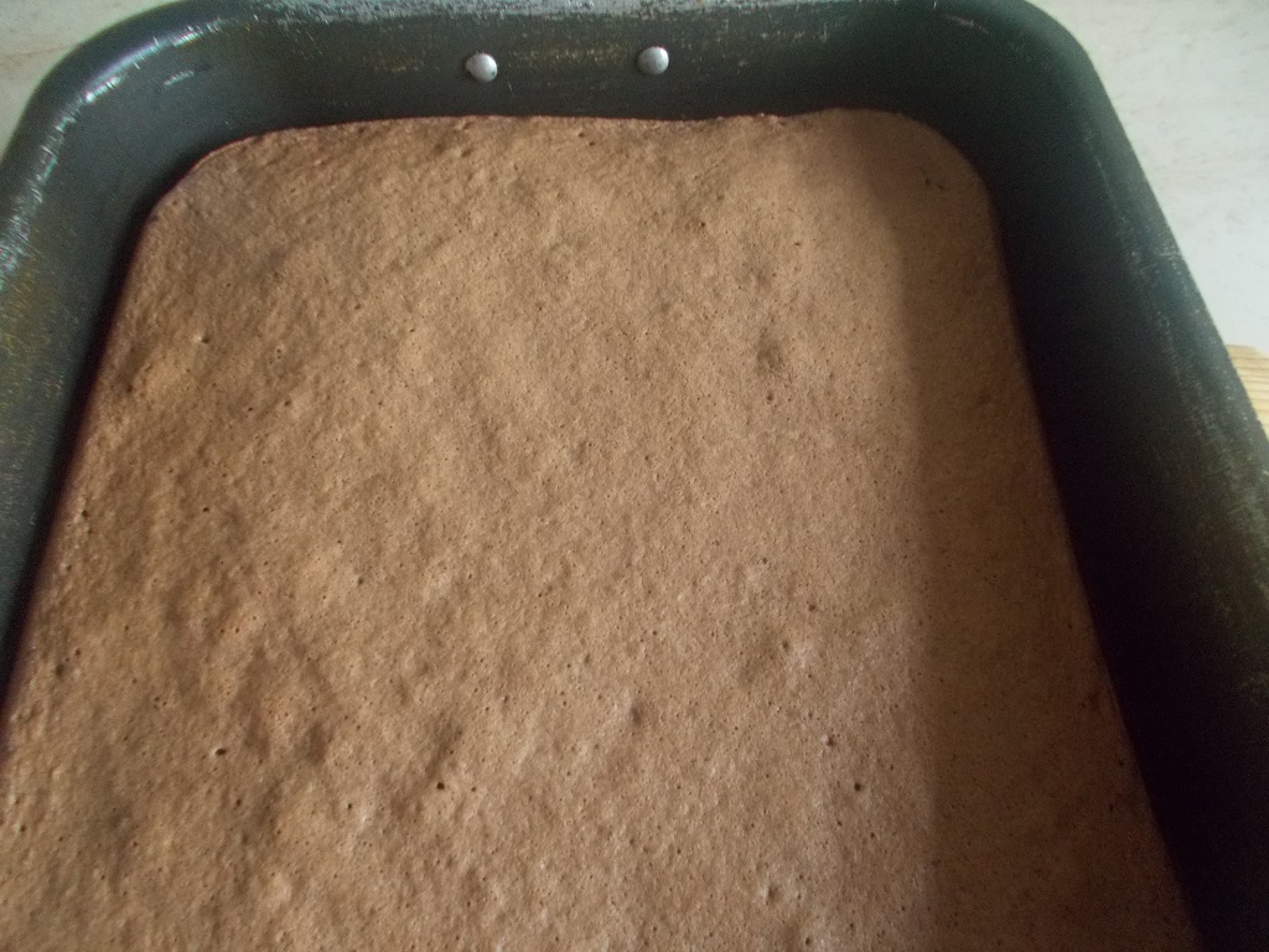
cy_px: 476
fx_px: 953
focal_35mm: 26
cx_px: 634
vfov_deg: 53.1
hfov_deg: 67.3
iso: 400
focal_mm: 4.6
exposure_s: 1/6
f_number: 3.2
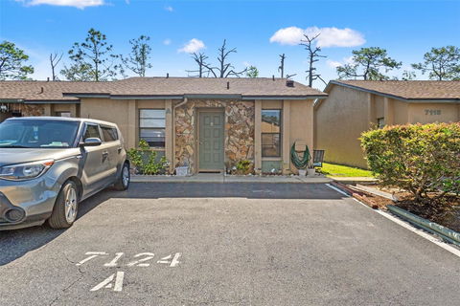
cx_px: 230
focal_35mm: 22
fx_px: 287
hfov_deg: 77.3
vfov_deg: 56.1
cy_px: 153
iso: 400
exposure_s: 1/800
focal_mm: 15
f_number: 7.1
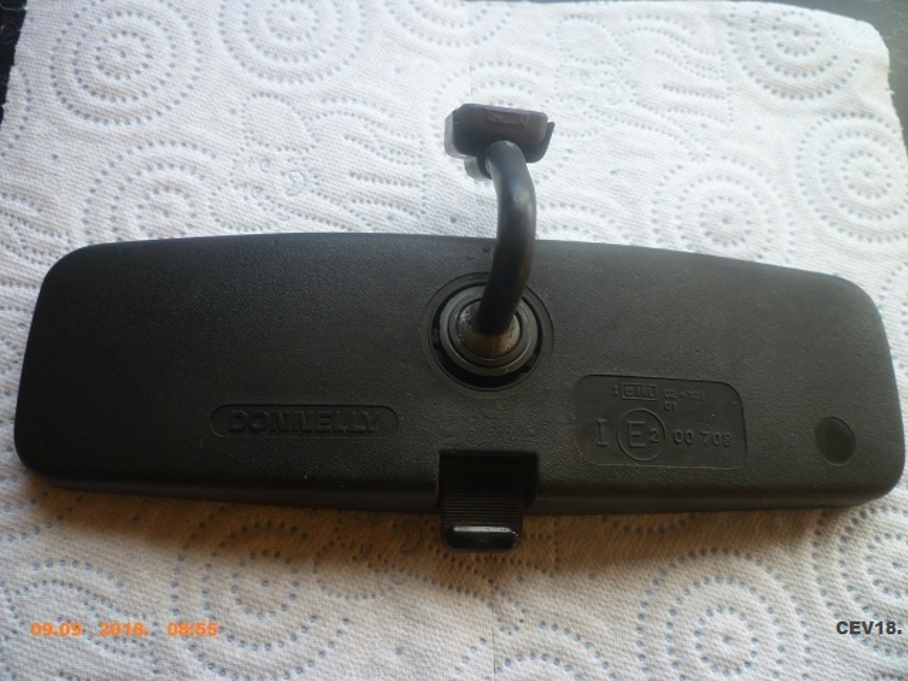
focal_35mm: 29
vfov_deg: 48.2
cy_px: 340
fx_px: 761
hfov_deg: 61.7
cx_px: 454
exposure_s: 1/30
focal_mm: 5.2
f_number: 3.3
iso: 80
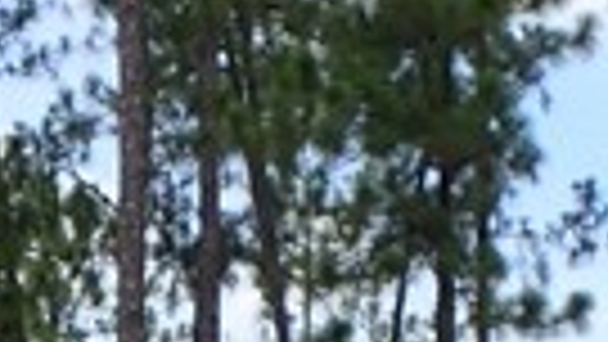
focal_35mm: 330
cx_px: -144
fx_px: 5321
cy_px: 1080
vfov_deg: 3.6
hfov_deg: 6.5
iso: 100
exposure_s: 1/500
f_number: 4
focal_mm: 7.34
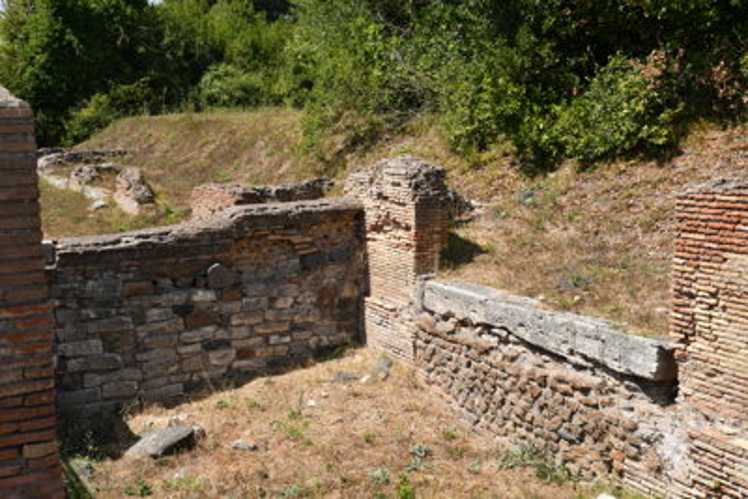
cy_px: 250
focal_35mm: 39
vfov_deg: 34.2
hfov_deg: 49.5
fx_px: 811
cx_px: 374
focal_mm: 26
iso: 100
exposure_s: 1/320
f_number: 7.1
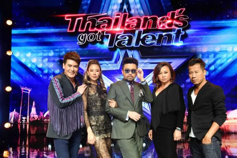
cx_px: 118
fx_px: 250
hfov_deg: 50.7
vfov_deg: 35.1
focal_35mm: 38
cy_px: 79
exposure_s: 1/125
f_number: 7.1
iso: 1600
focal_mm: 38
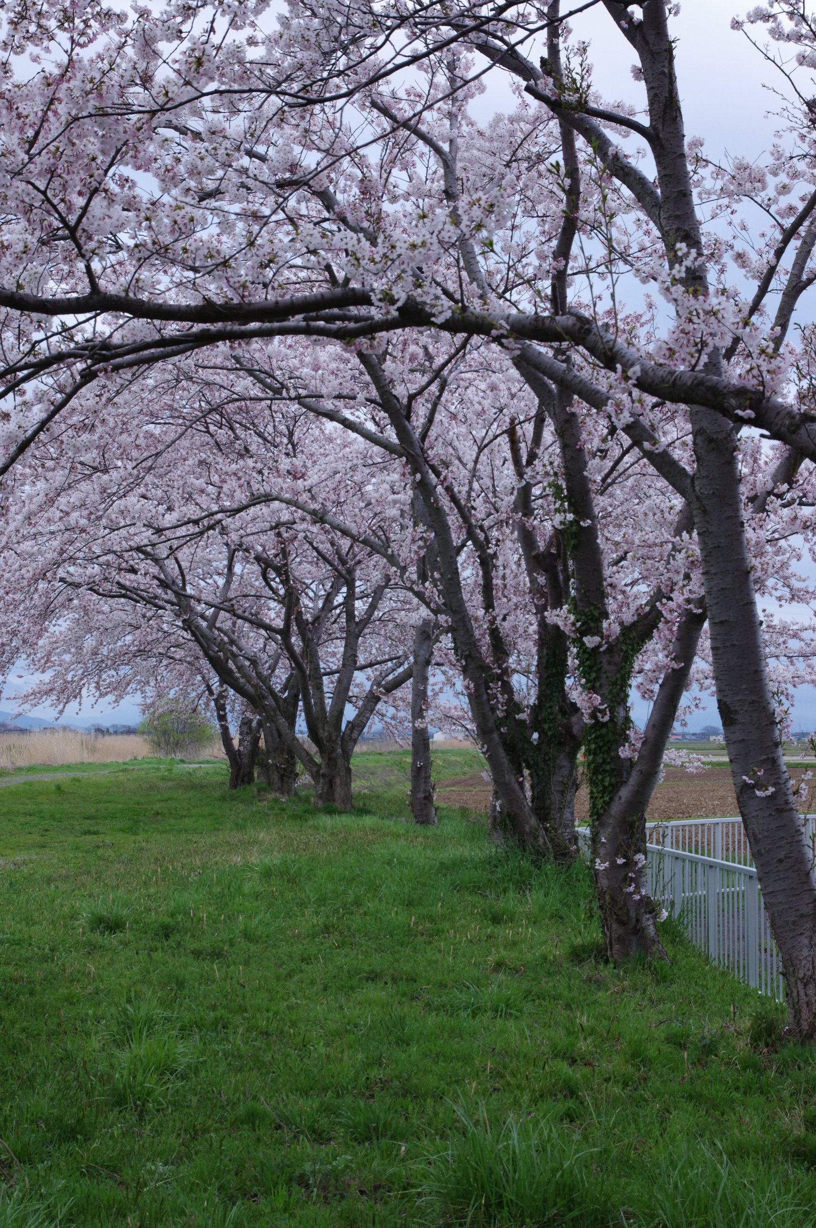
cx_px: 408
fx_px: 1738
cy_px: 614
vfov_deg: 38.9
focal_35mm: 51
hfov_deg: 26.4
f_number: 8
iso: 800
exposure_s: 1/60
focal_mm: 34.38
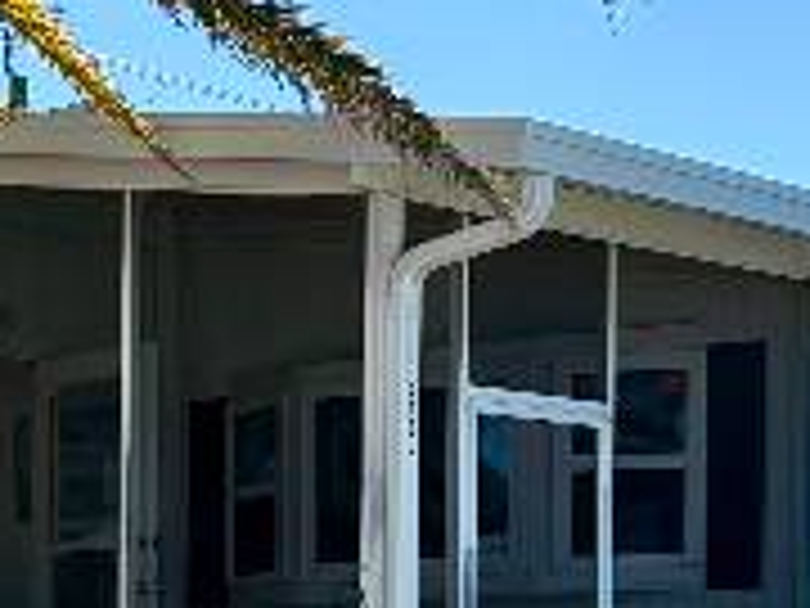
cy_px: 750
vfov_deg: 11.8
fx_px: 2878
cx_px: -189
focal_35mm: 123
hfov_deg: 15.4
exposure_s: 1/3125
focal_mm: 5.96
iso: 50
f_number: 1.6
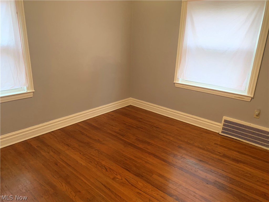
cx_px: 134
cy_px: 101
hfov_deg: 67.3
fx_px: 202
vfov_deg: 53.1
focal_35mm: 26
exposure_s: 1/40
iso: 320
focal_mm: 4.25
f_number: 1.8
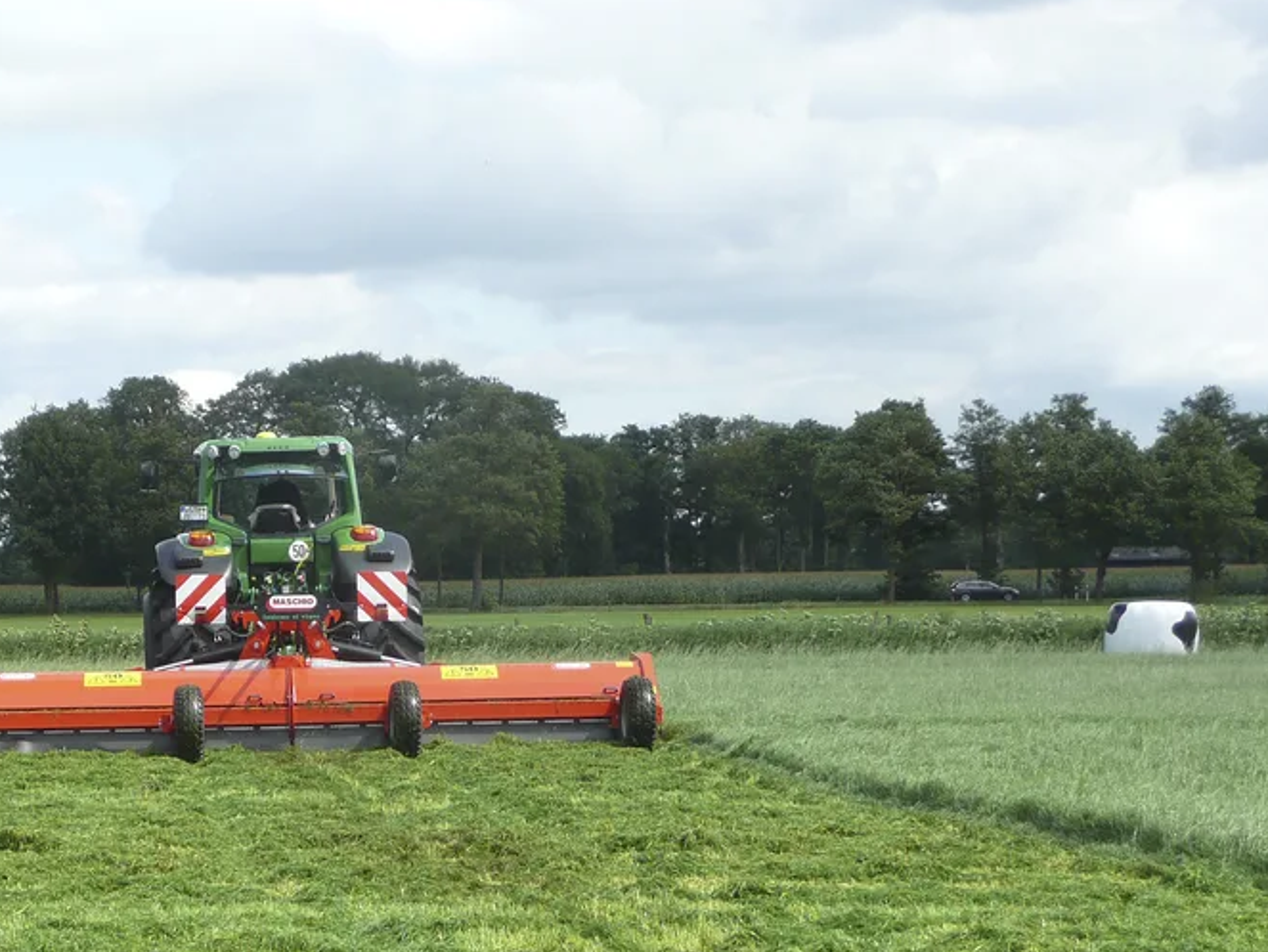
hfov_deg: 19.3
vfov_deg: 14.6
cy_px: 711
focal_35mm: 101
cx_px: 354
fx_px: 3702
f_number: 4.5
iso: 100
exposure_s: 1/400
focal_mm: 11
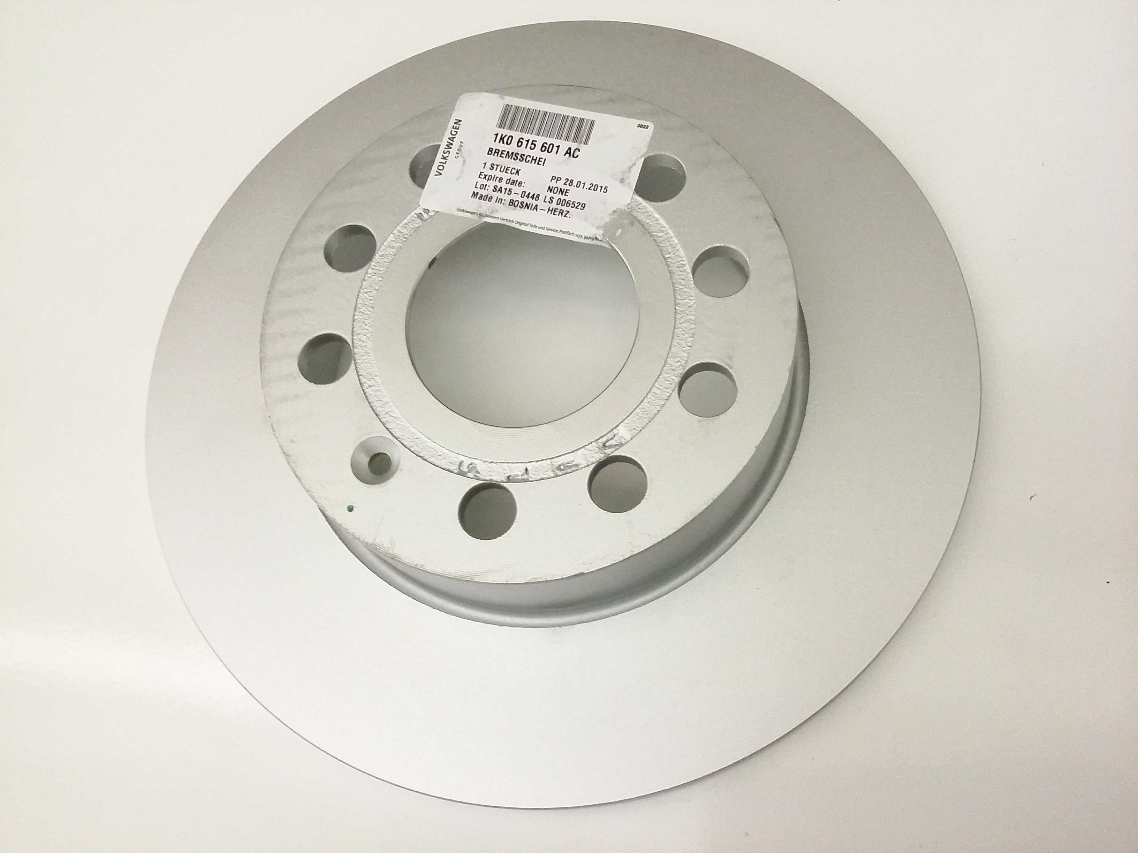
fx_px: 1052
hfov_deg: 56.8
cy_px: 426
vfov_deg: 44.2
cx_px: 569
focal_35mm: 32
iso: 400
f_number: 2.4
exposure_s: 1/15
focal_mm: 3.4
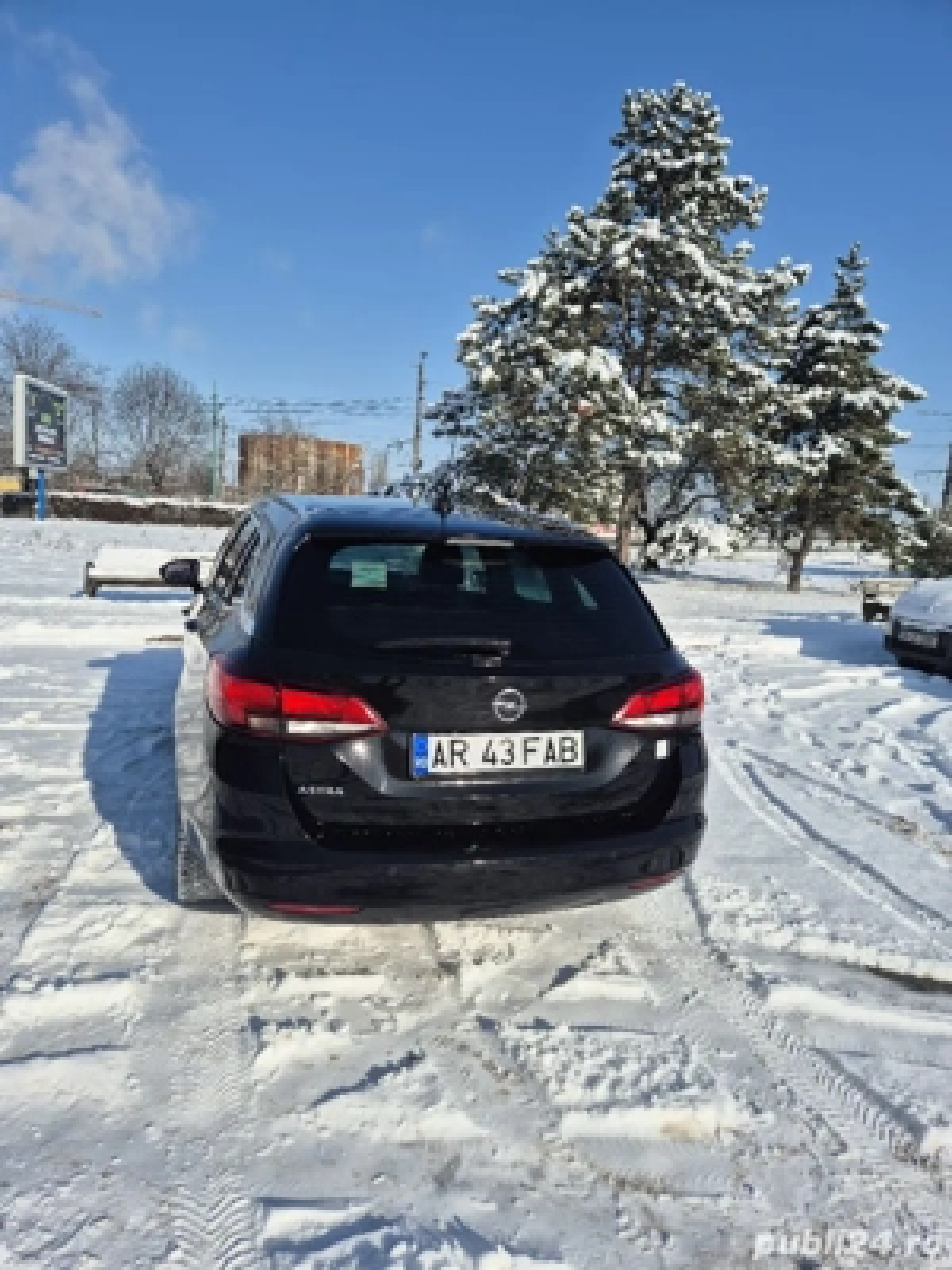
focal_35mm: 23
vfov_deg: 73.9
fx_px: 843
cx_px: 476
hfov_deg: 58.9
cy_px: 635
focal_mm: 5.4
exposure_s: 1/3333
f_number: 1.8
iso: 25
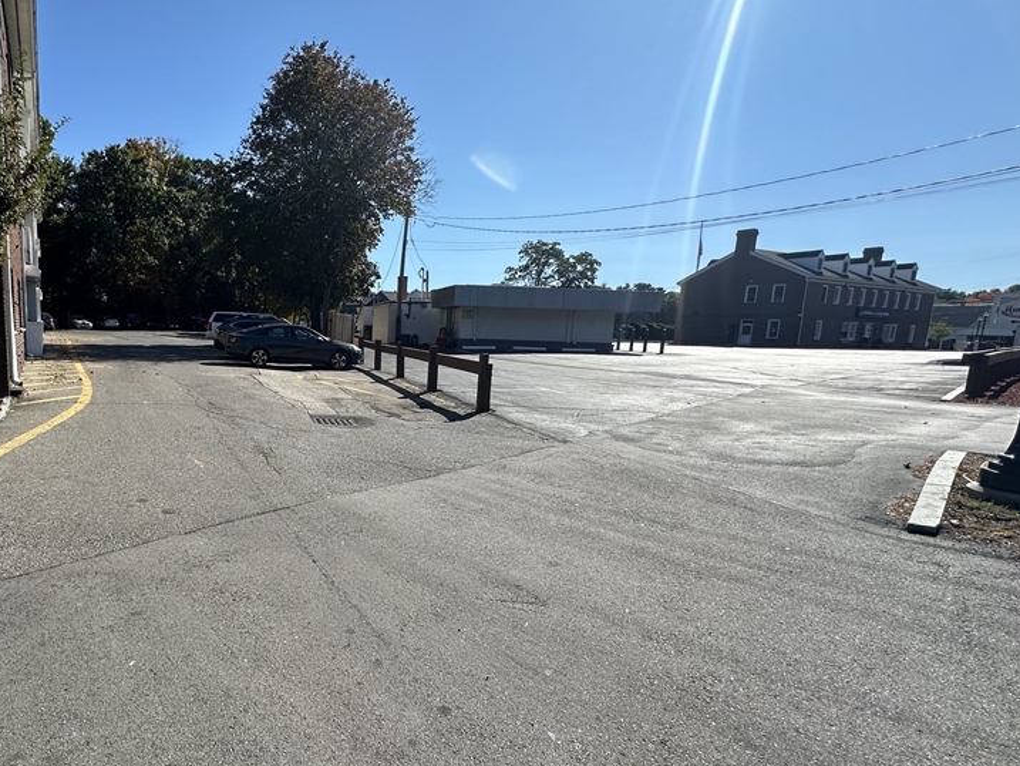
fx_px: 589
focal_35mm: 20
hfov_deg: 78.0
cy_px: 420
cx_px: 309
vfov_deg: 65.8
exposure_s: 1/1984
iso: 50
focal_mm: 2.22
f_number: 2.2
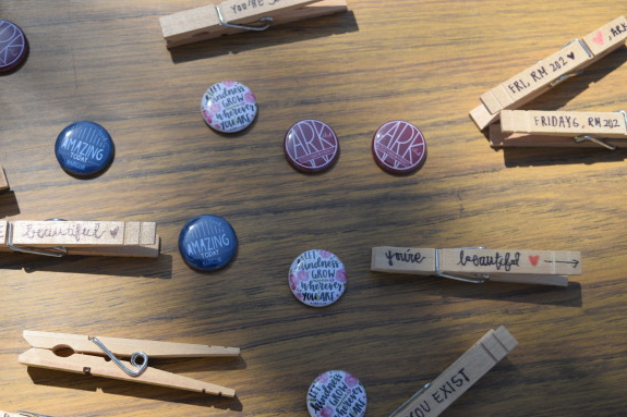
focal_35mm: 58
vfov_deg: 23.4
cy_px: 208
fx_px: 1010
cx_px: 314
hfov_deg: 34.5
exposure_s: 1/1600
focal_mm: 38
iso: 200
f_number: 5.6
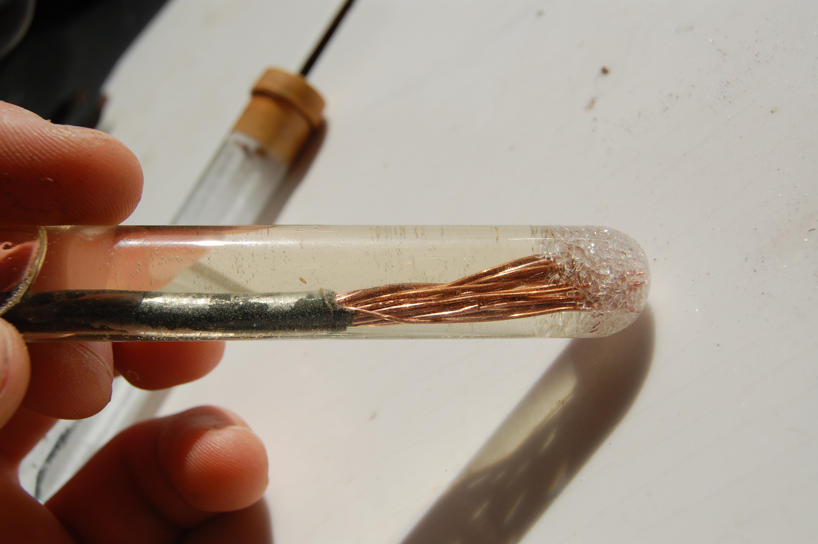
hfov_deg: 38.9
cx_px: 409
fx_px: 1158
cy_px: 272
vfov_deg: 26.4
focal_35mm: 51
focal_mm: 34
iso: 200
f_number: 13
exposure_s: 1/640
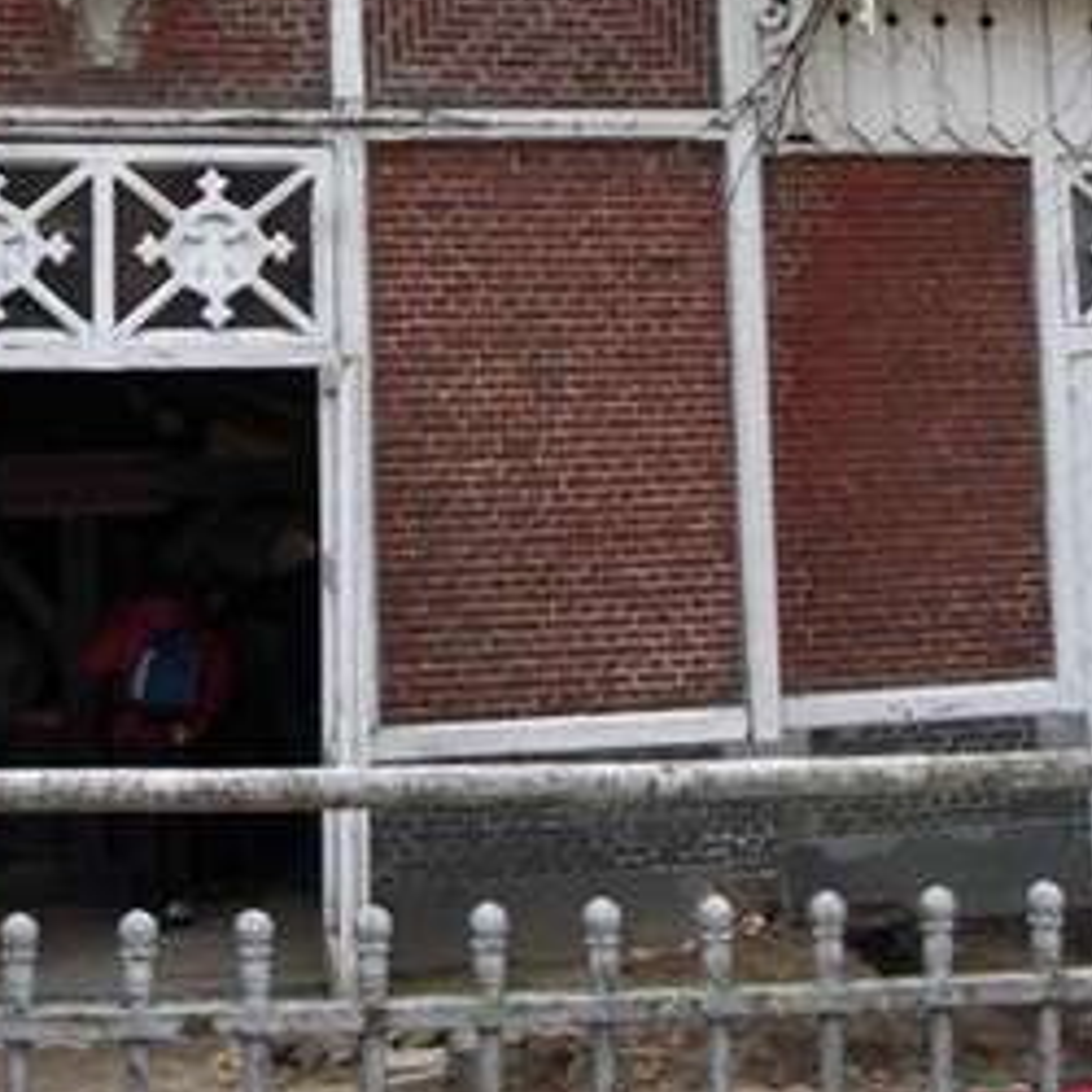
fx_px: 2427
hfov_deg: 25.3
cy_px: 144
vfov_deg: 24.7
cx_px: 411
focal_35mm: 68
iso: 80
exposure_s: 1/160
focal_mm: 5.7
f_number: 2.9
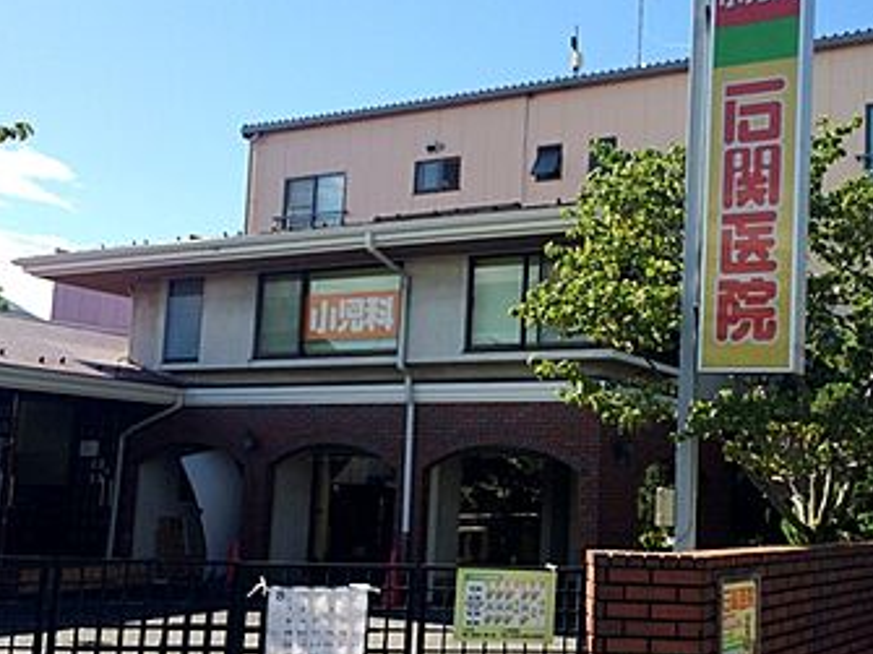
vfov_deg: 32.8
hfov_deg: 42.3
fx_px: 1109
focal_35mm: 44
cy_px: 356
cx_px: 597
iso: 32
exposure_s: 1/1466
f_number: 2.2
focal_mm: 4.15
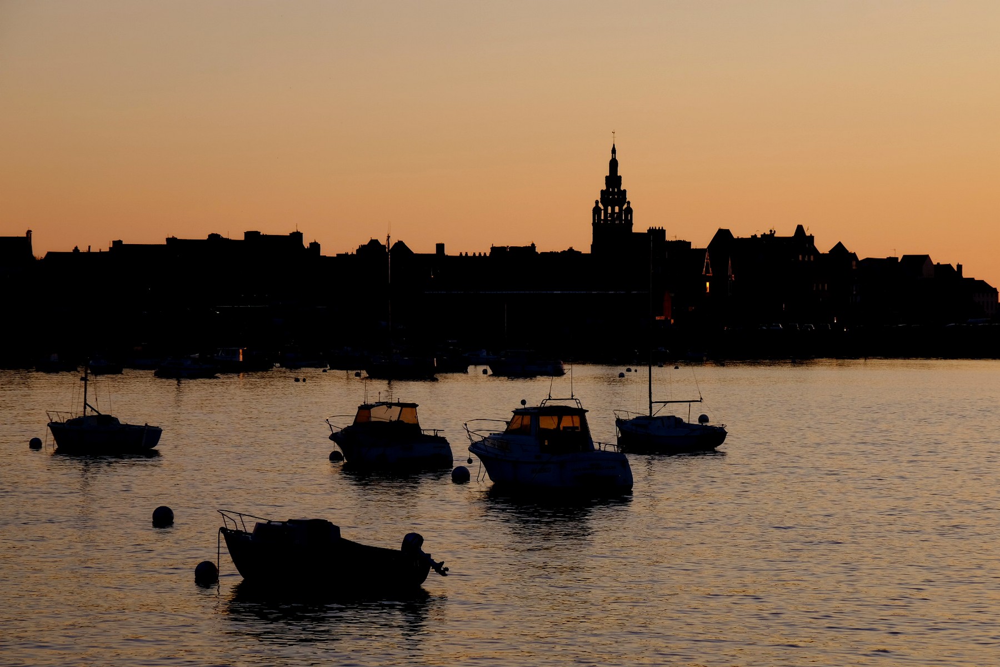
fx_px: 3333
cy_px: 334
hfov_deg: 17.1
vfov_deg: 11.4
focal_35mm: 120
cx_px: 500
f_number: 7.1
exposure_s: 1/125
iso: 100
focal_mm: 80
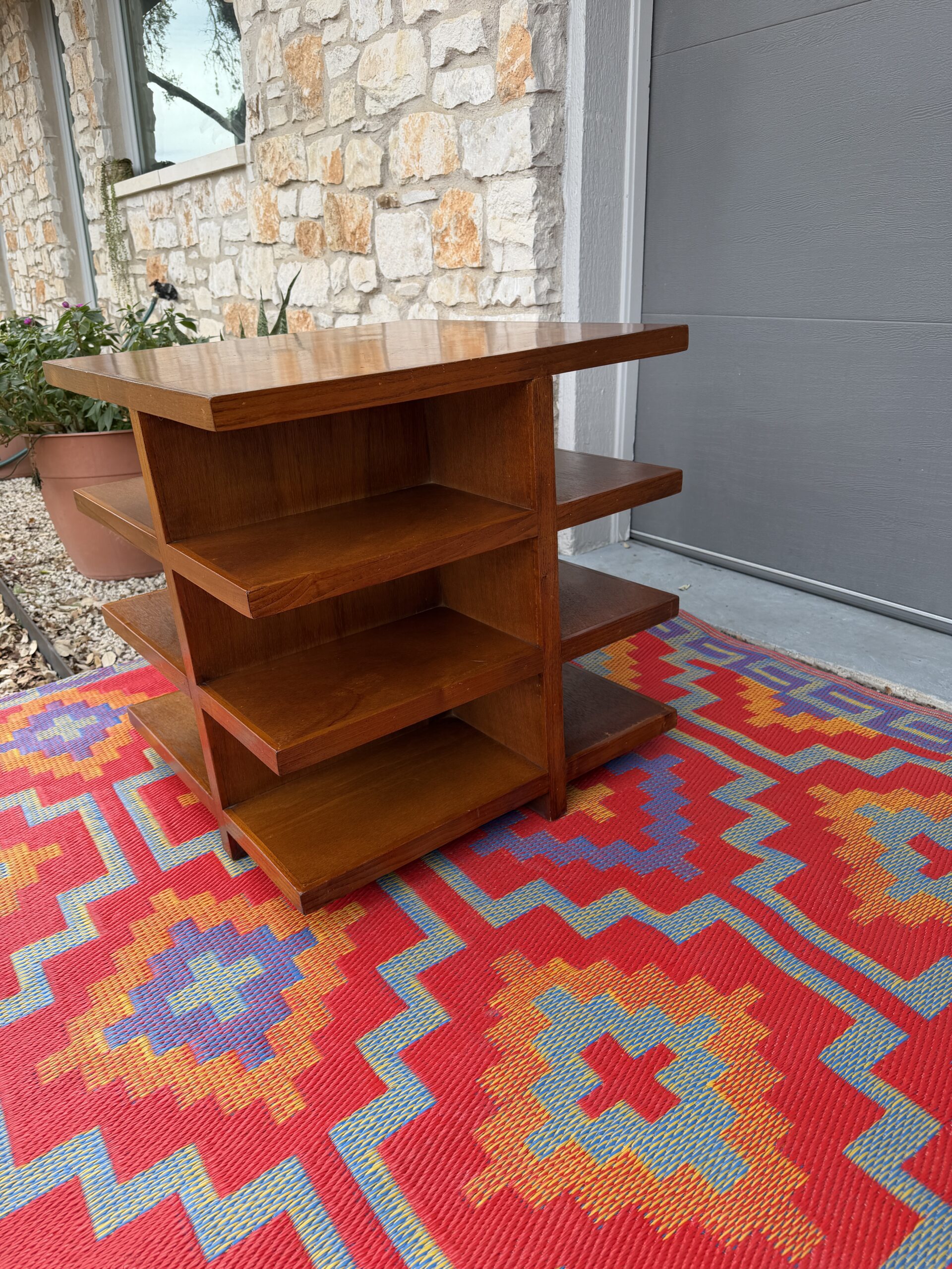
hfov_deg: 56.8
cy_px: 634
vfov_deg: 71.6
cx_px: 476
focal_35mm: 24
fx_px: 880
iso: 80
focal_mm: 6.76
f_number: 1.78
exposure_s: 1/478
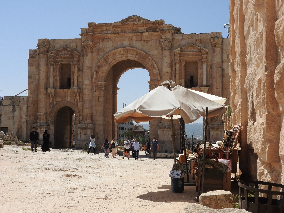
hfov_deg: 38.2
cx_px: 142
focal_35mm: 50
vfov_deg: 29.1
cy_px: 106
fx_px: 410
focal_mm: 9
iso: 100
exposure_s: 1/1600
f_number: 4
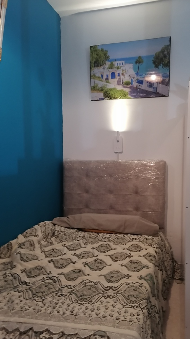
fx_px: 260
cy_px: 173
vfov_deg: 66.1
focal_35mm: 29
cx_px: 108
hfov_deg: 40.1
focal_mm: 5.3
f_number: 1.8
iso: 500
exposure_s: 1/25
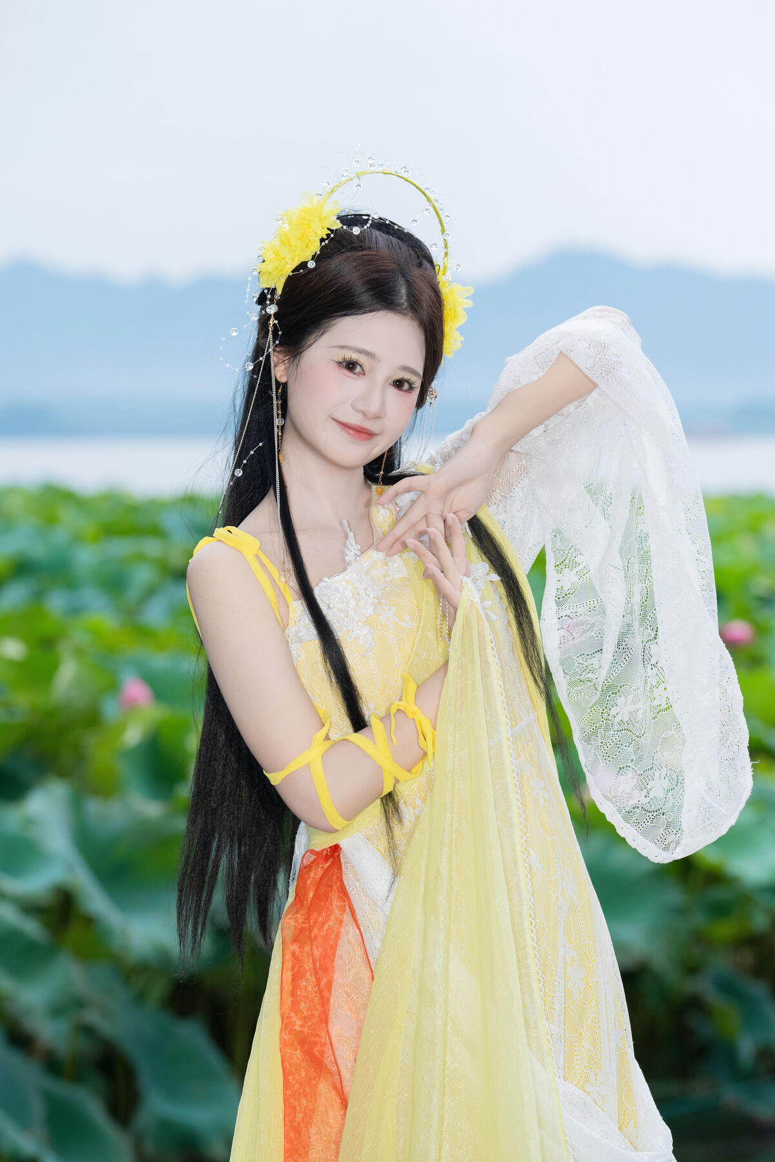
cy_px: 581
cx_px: 388
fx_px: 3810
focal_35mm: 118
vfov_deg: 17.3
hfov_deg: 11.6
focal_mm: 118
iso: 1250
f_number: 4.5
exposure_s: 1/250
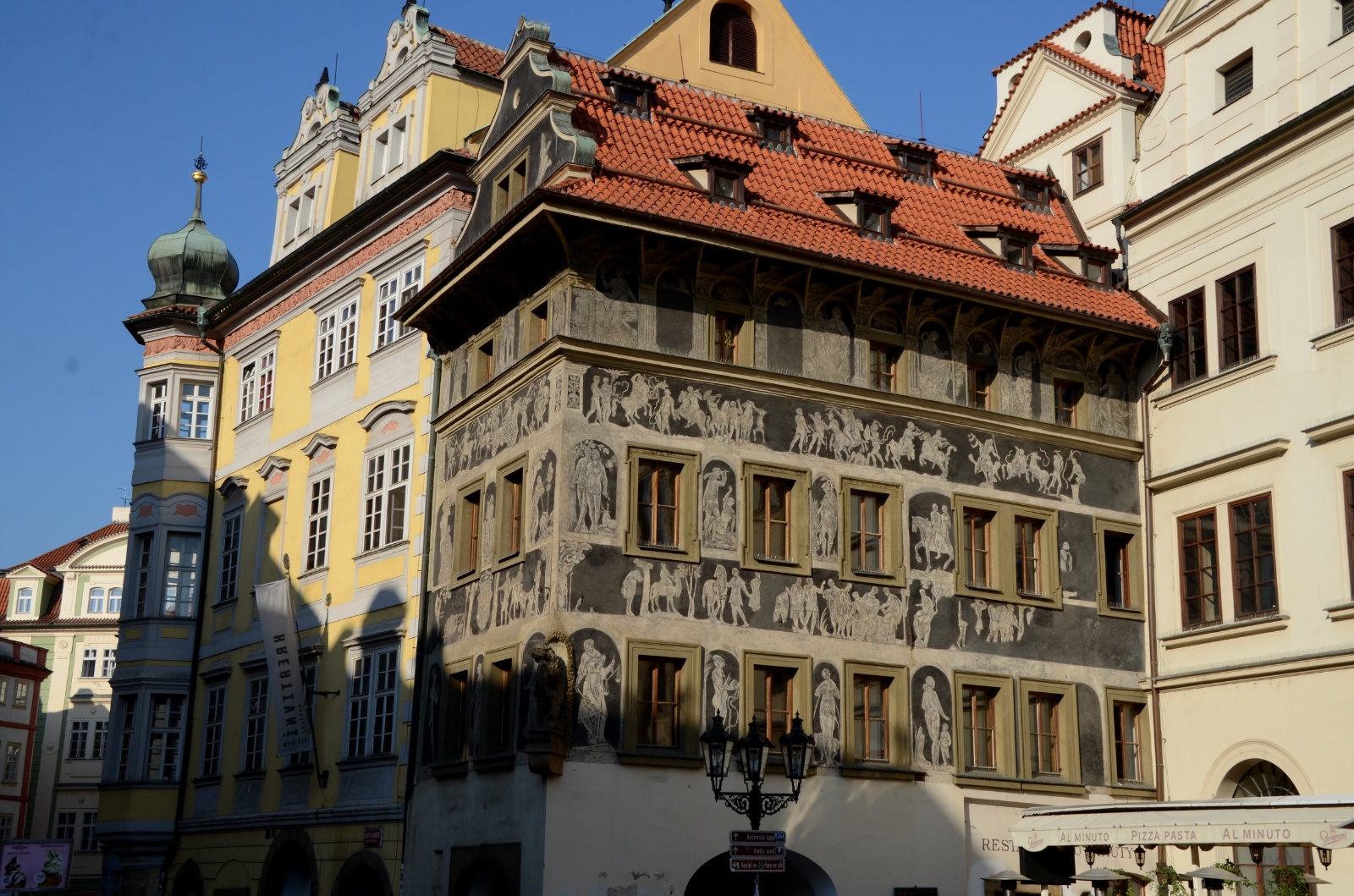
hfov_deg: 41.2
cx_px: 677
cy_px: 448
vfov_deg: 27.9
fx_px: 1801
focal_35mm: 48
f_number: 10
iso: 200
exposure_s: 1/400
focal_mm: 32
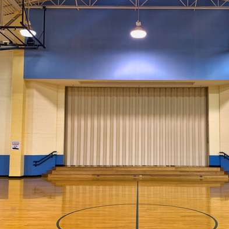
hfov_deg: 42.6
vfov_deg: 42.8
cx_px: 138
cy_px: 129
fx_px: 292
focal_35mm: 39
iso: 125
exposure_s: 1/60
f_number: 1.8
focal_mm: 4.25
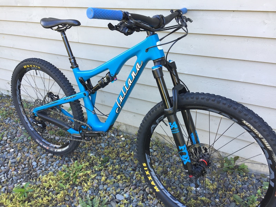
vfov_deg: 48.2
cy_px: 104
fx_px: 231
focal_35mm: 29
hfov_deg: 61.7
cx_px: 138
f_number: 2.2
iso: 32
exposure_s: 1/60
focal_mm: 4.15
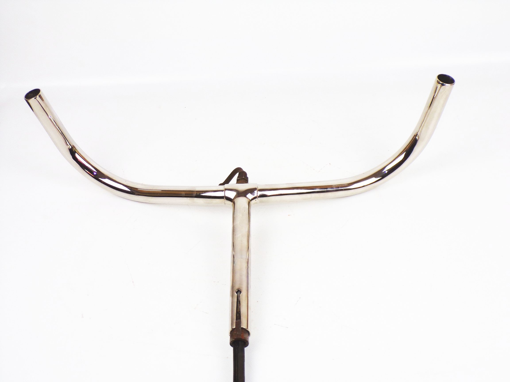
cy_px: 191
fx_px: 722
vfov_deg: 29.7
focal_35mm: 49
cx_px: 255
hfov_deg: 38.9
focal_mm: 8.7
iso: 80
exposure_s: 1/75
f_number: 3.5
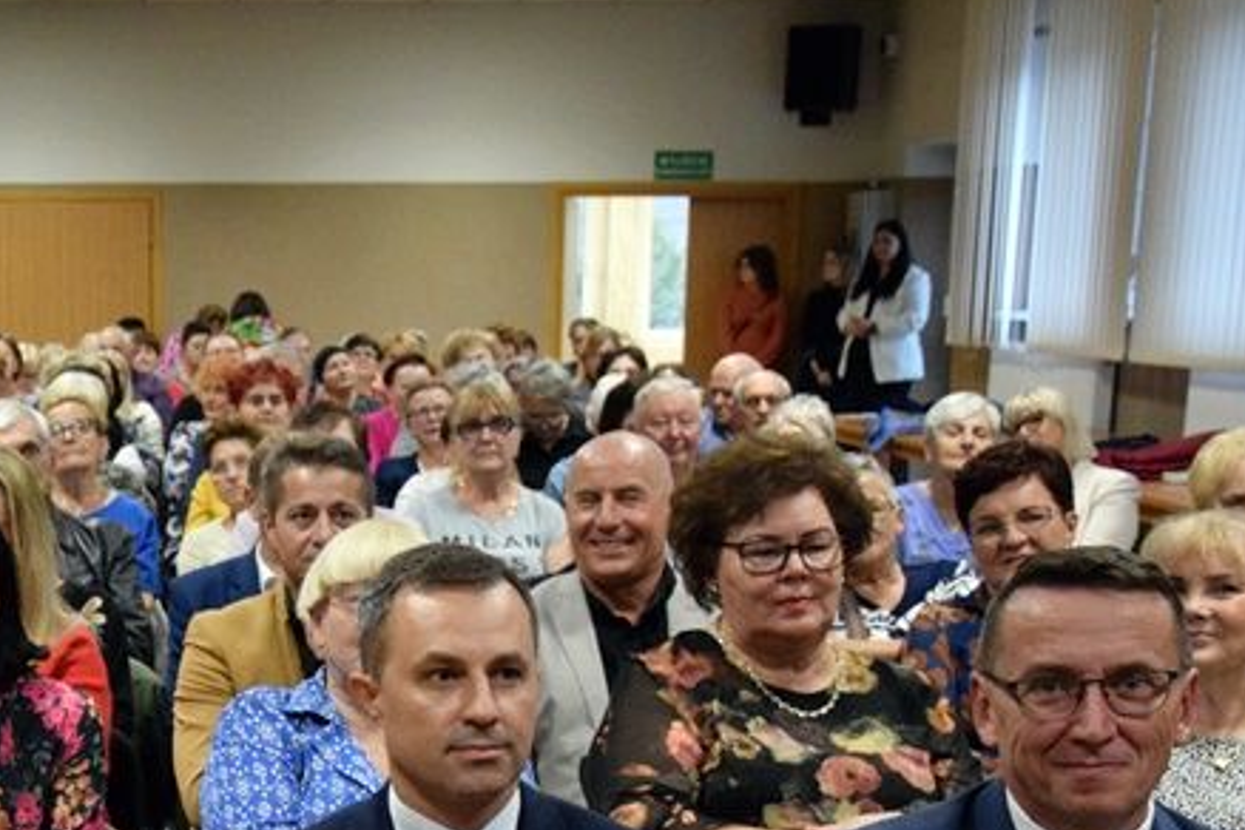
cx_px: 159
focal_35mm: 74
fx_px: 2559
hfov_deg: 26.6
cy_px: 839
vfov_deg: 18.0
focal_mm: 24
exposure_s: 1/100
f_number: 3.8
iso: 2800
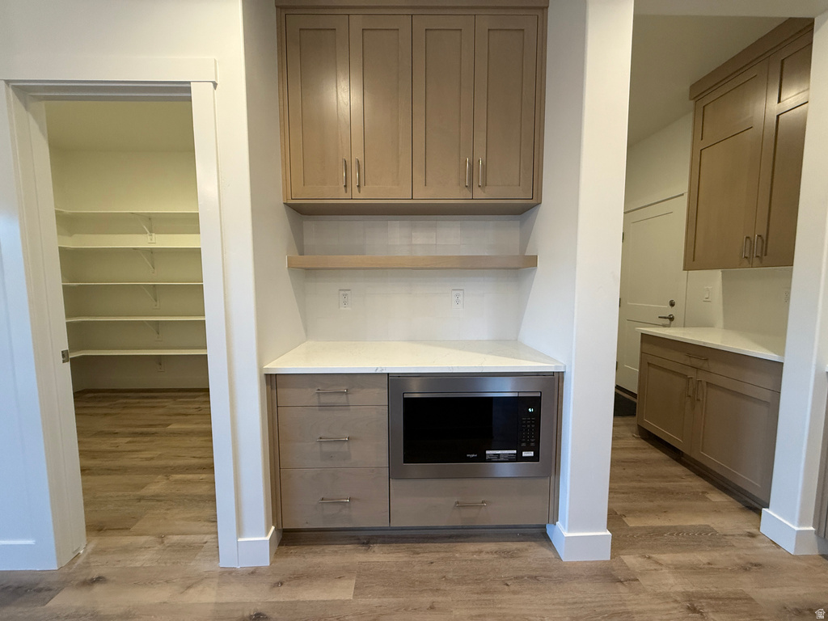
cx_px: 414
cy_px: 310
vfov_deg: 85.7
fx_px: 335
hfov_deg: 102.1
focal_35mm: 14
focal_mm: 2.22
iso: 250
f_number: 2.2
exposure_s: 1/120
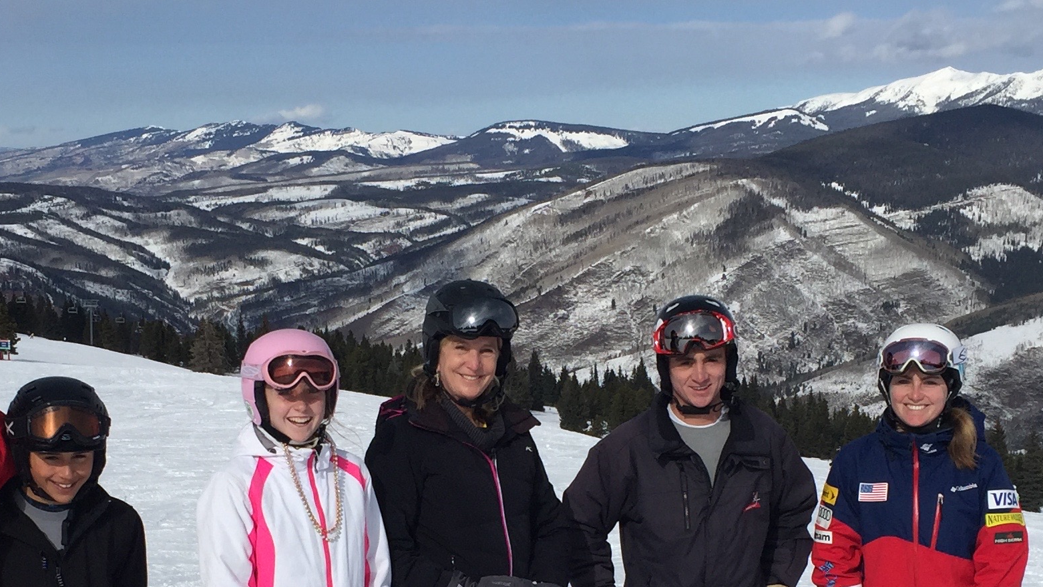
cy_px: 550
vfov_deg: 17.9
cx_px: 472
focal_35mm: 66
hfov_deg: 31.9
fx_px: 1825
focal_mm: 4.15
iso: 32
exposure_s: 1/4950
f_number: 2.2
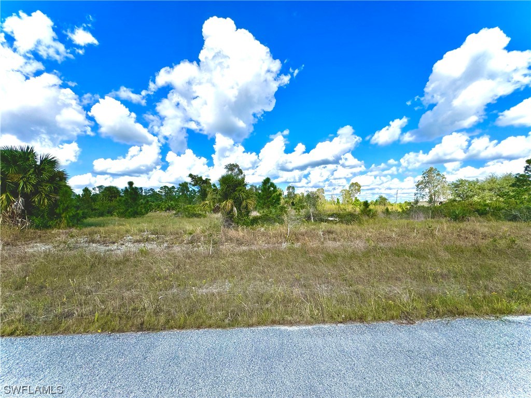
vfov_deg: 85.7
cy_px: 199
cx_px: 266
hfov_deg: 102.1
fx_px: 215
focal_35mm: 14
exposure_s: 1/2770
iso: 50
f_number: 2.2
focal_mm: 2.22
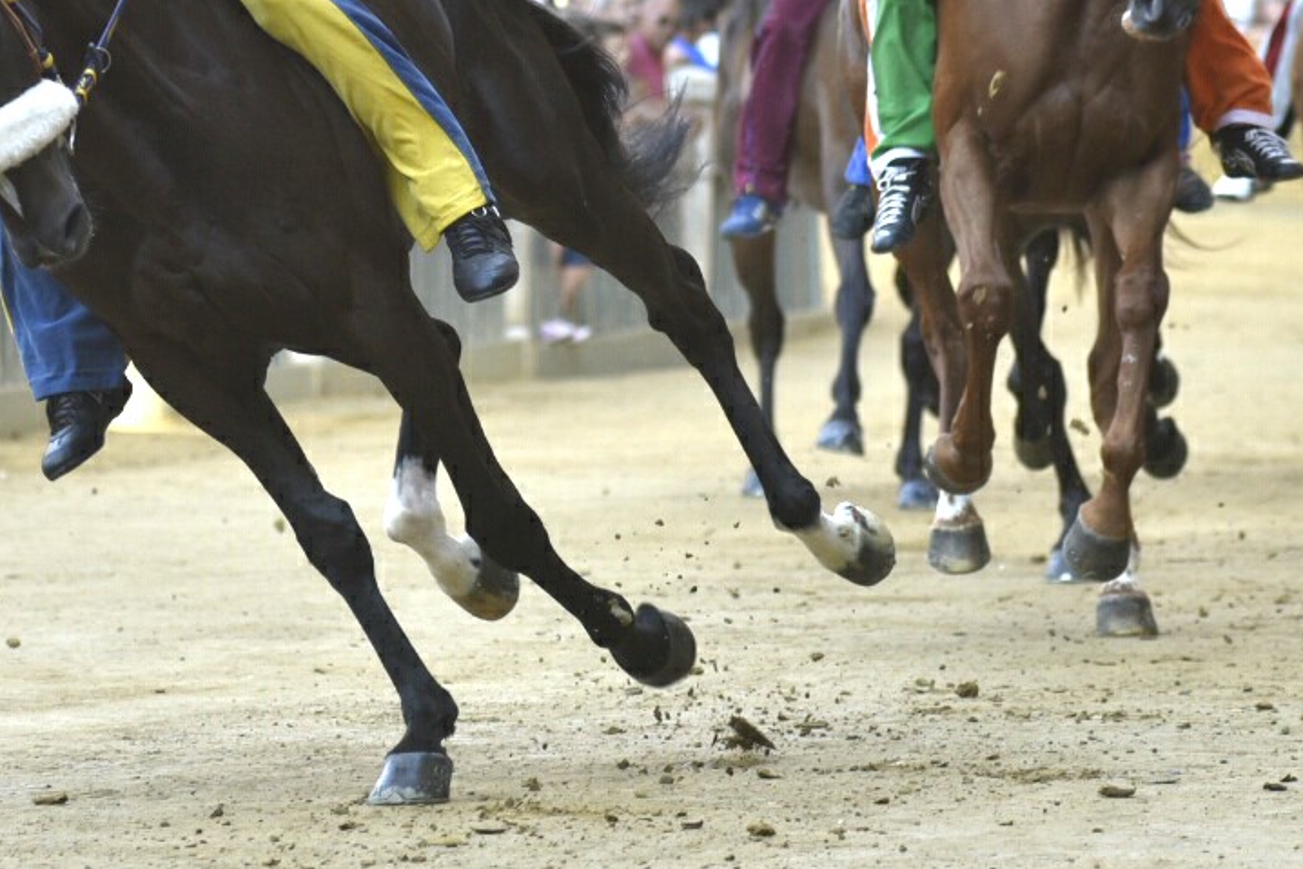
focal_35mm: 282
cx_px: 911
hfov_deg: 7.3
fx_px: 10208
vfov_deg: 4.9
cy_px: 65
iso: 200
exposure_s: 1/1000
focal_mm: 125
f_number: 4
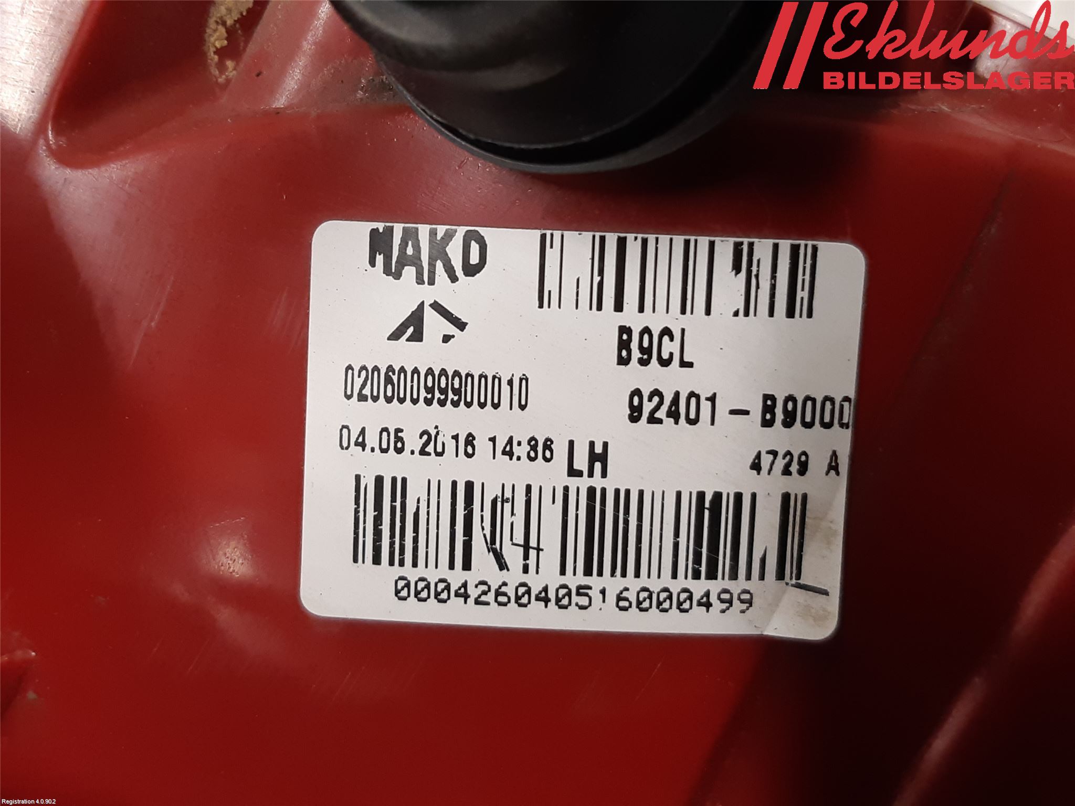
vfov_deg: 53.1
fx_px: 807
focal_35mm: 26
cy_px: 403
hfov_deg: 67.3
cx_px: 538
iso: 160
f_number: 1.7
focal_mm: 3.93
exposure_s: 1/50
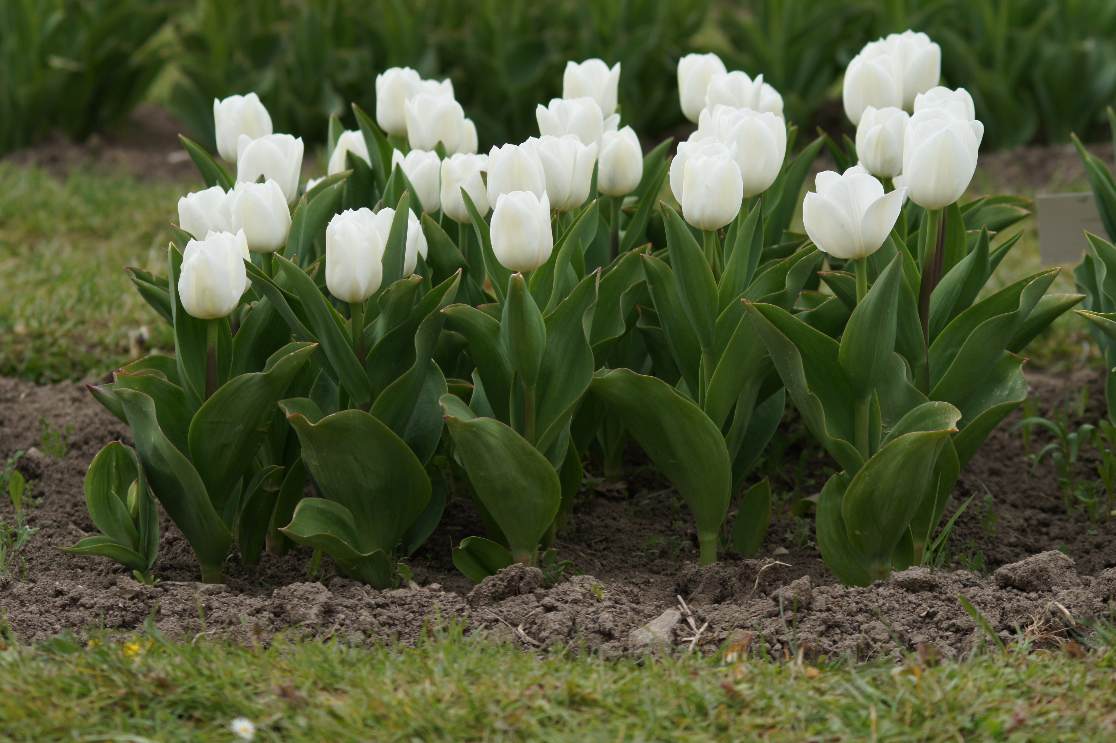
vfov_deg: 9.1
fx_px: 4647
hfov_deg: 13.7
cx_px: 558
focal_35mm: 150
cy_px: 372
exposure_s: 1/200
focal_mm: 100
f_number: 5.6
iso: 200
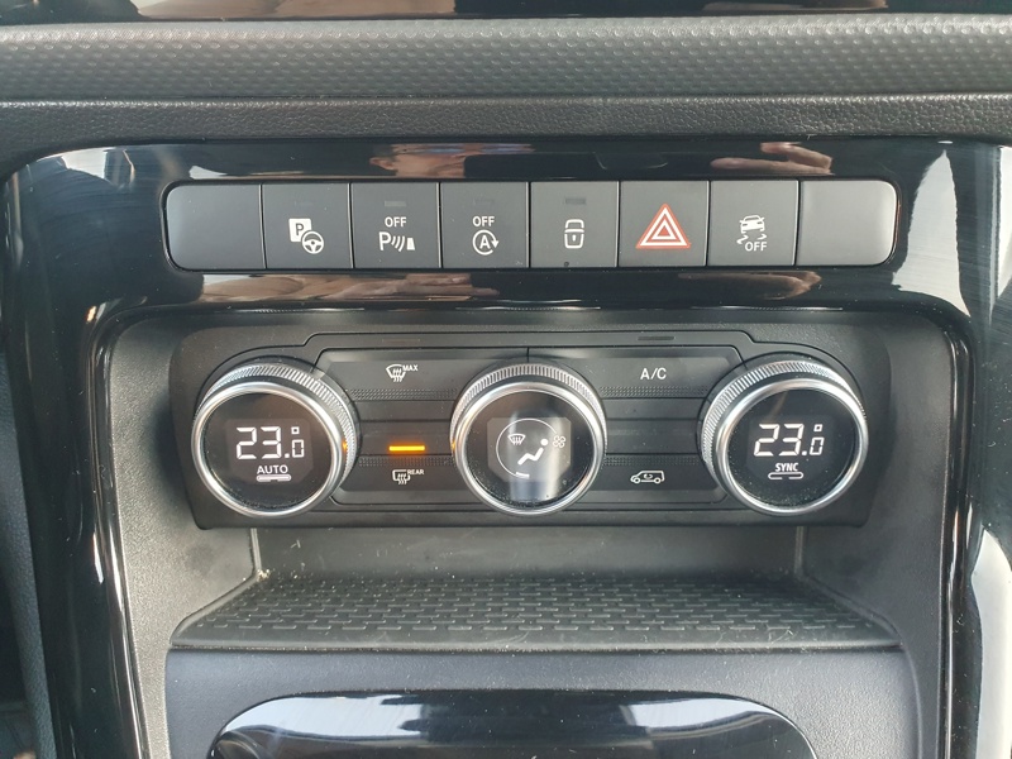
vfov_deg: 53.1
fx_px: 760
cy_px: 380
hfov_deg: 67.3
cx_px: 506
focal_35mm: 26
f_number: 2.4
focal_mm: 4.32
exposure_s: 1/50
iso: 640
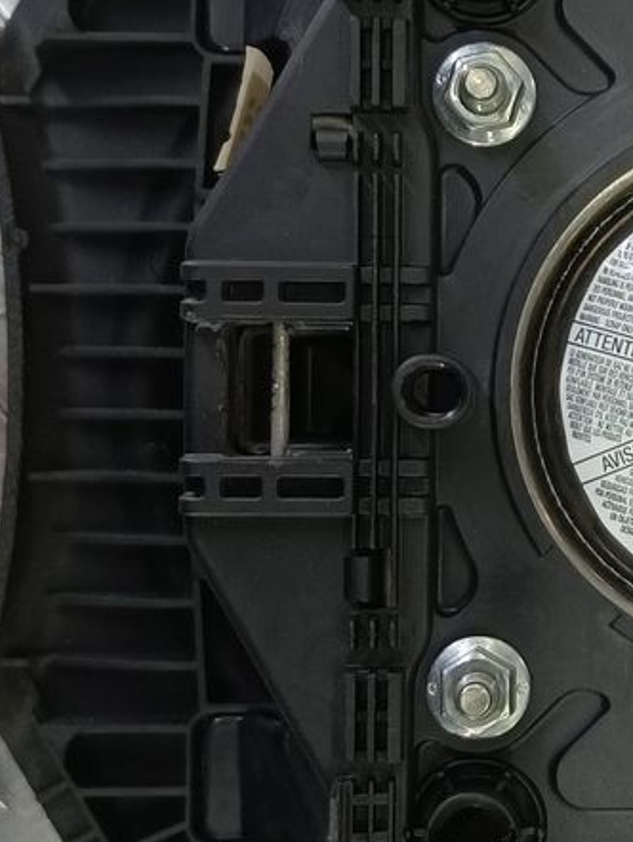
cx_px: 749
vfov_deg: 27.4
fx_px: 1729
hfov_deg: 19.6
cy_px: 382
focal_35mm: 71
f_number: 1.6
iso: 146
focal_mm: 4.11
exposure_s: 1/50
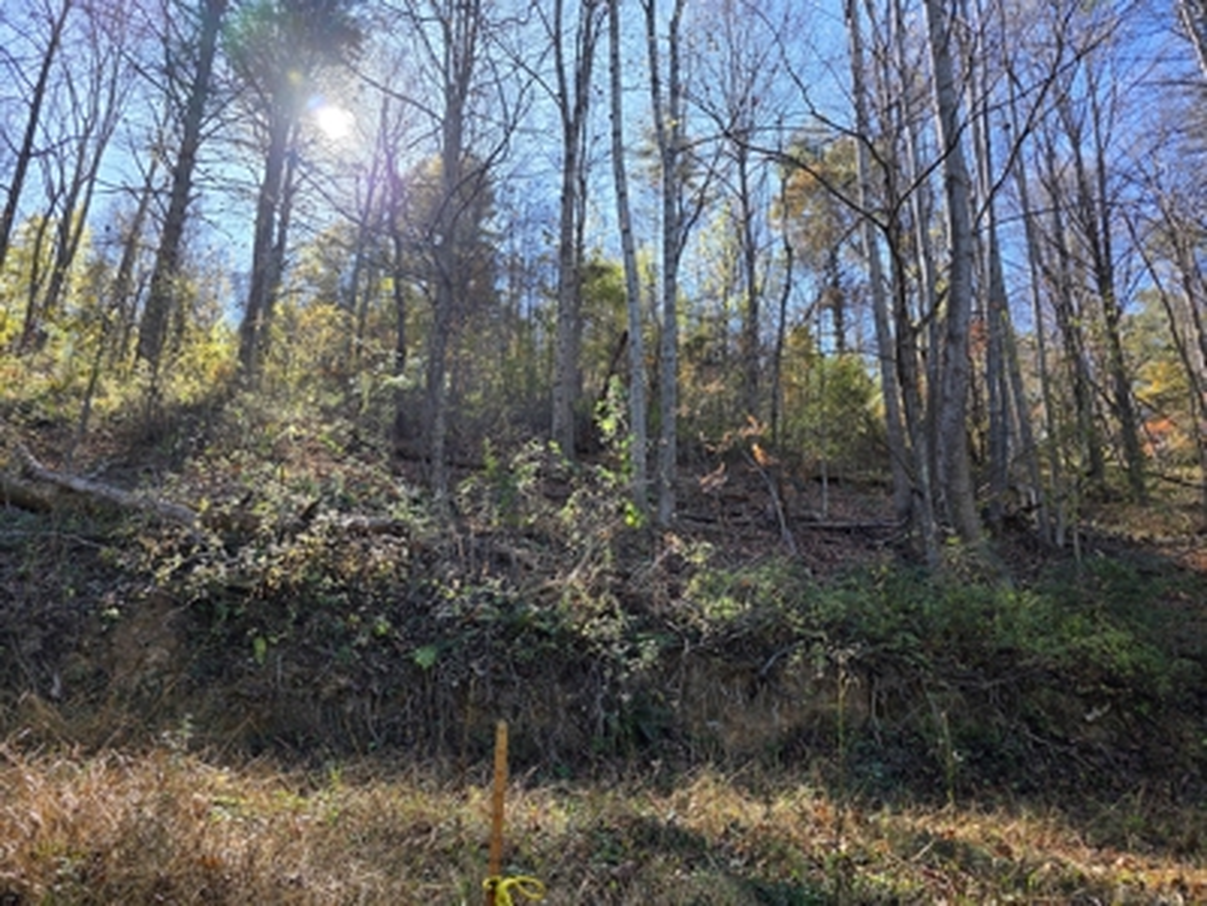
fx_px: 802
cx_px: 604
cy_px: 453
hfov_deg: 73.9
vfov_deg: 58.9
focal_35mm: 23
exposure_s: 1/359
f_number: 1.7
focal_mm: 6.3
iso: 25
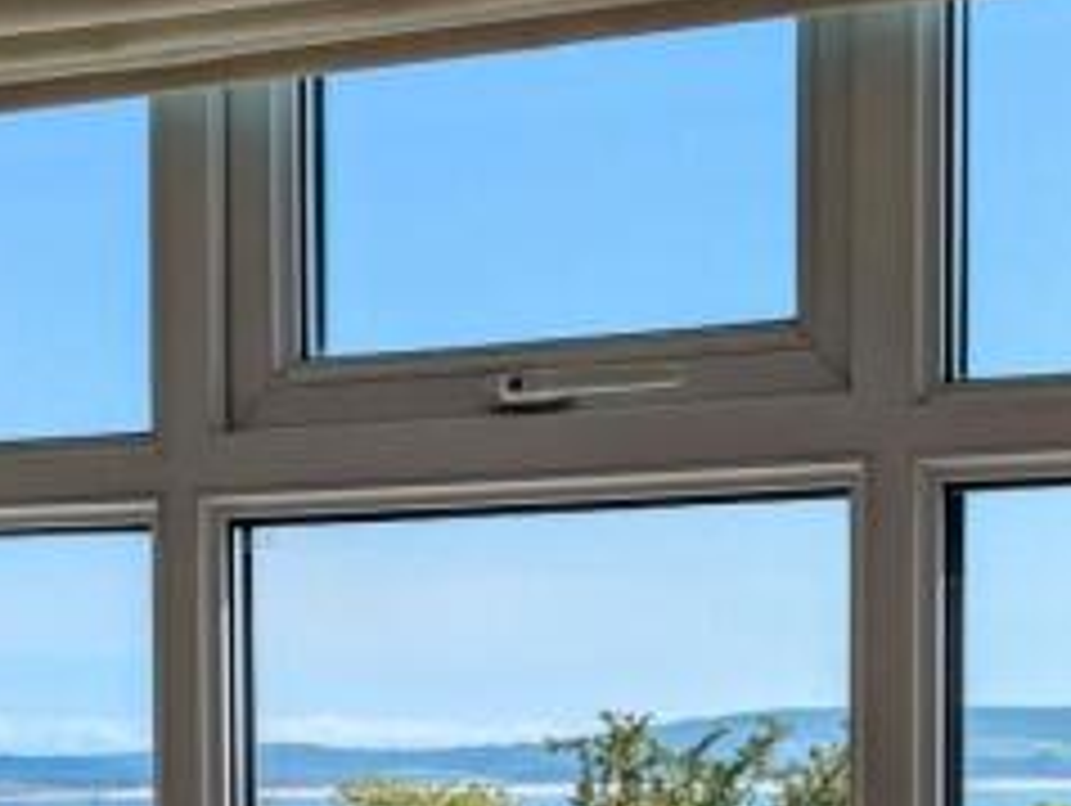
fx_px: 3624
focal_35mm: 117
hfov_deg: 16.8
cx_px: 387
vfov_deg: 12.4
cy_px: 934
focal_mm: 6.81
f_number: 1.85
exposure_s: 1/1550
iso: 43
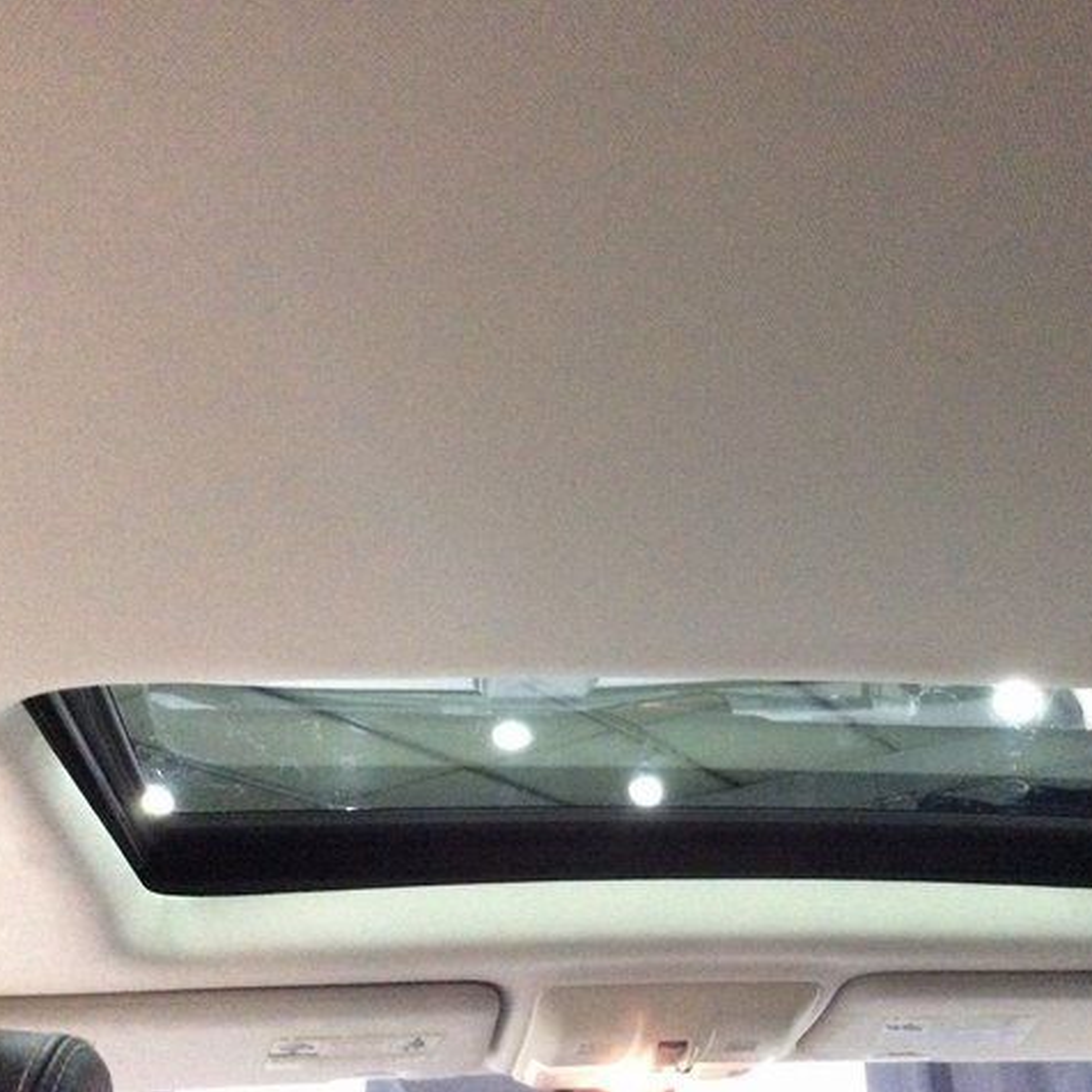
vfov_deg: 43.9
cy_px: 546
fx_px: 1356
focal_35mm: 38
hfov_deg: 43.5
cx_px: 684
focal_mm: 3.3
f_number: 2.4
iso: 500
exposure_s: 1/15
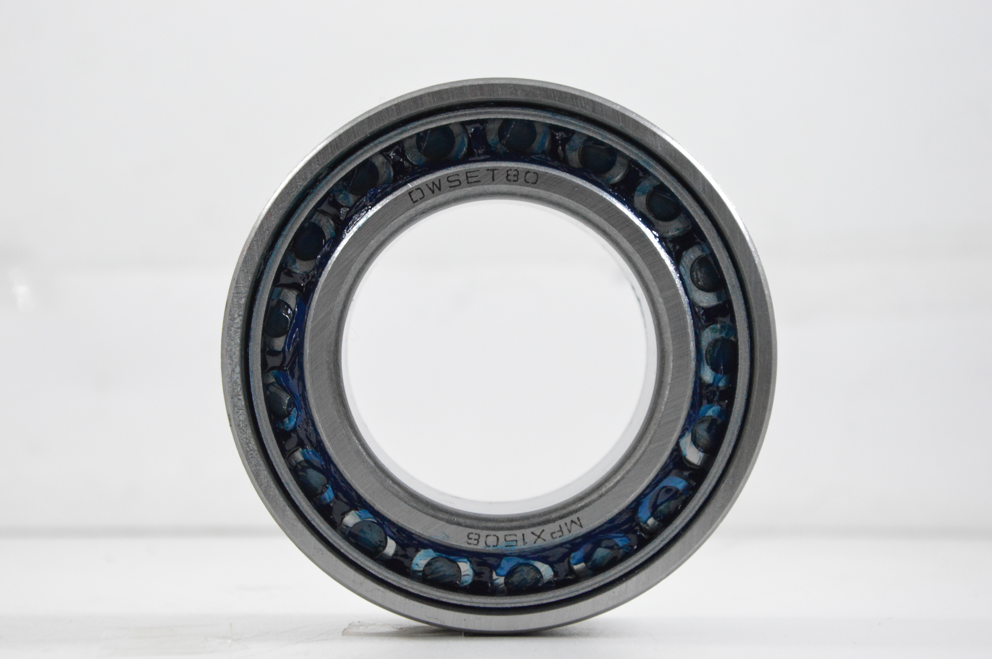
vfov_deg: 12.2
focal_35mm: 112
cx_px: 496
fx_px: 3097
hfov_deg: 18.2
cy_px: 330
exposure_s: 1/100
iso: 3200
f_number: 8
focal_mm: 75
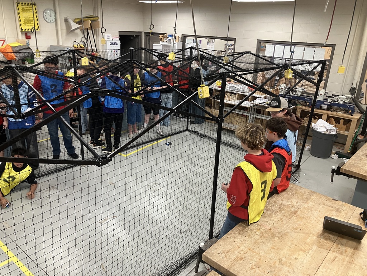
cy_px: 138
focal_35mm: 28
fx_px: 297
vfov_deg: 49.7
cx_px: 184
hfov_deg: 63.4
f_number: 1.8
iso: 100
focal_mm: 3.99
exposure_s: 1/60
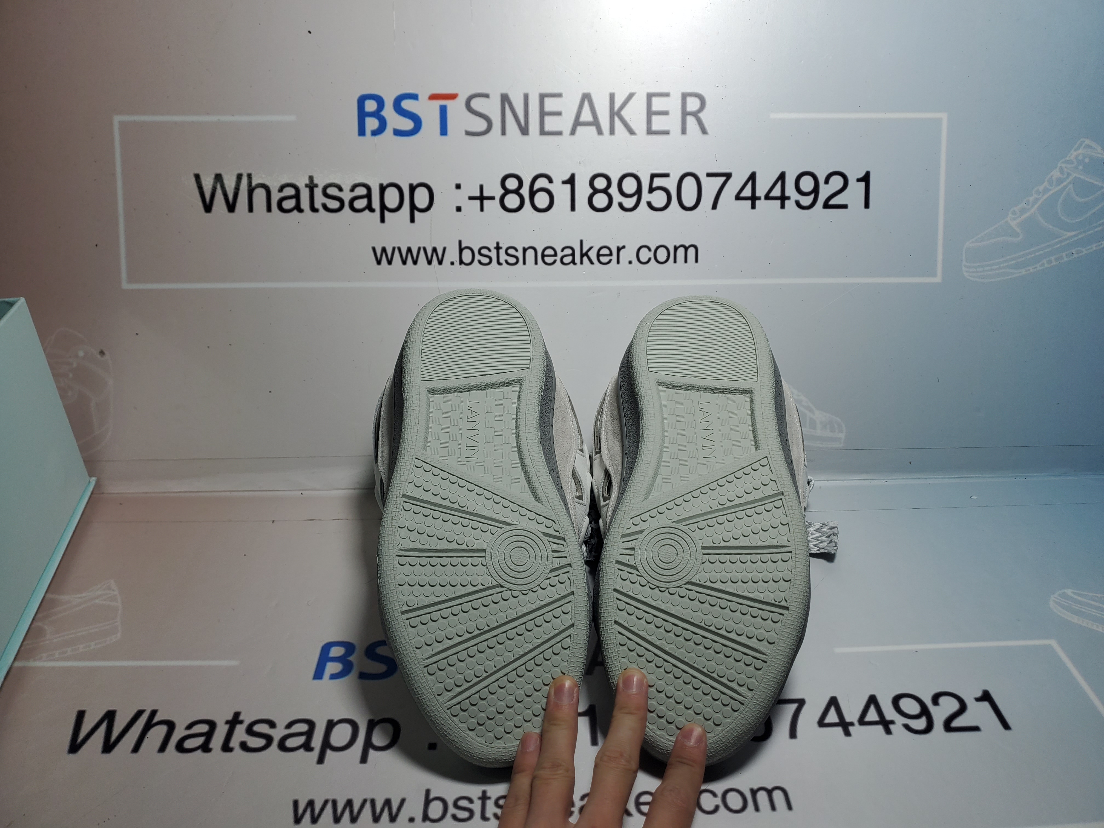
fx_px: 829
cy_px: 414
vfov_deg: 53.1
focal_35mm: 26
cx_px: 552
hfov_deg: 67.3
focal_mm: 4.3
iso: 50
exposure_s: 1/1024
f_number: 1.5
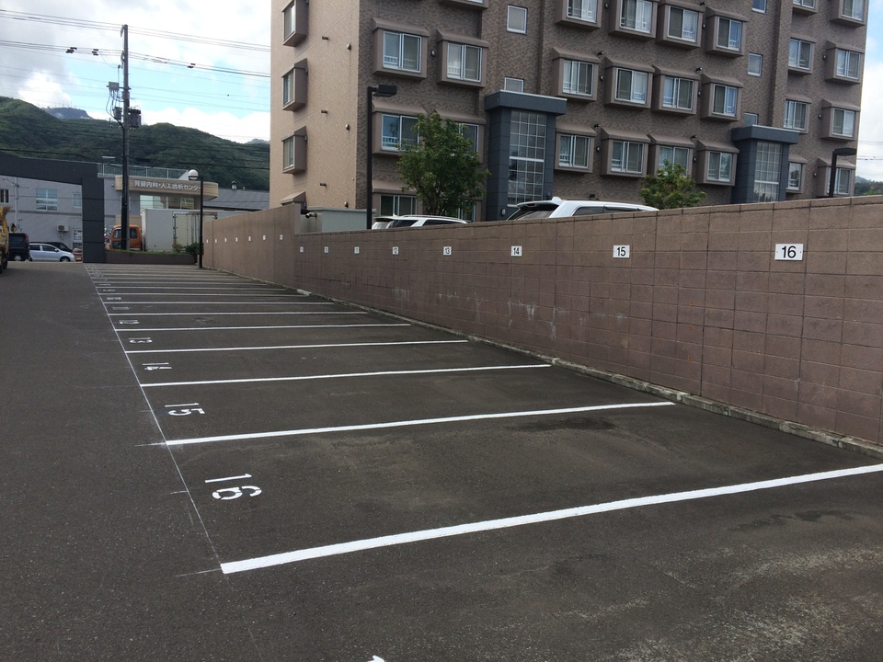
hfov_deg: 61.7
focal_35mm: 29
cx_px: 442
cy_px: 331
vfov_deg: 48.2
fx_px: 740
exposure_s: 1/1053
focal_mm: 4.15
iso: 32
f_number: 2.2
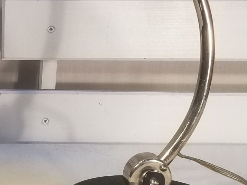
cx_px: 32
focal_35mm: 91
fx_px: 649
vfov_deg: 16.2
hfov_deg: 21.1
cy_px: 74
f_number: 1.7
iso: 80
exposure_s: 1/100
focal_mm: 4.25
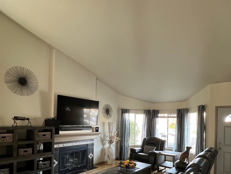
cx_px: 136
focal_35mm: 22
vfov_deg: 58.9
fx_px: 147
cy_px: 123
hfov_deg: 75.7
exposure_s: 1/60
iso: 250
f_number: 1.8
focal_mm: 1.57
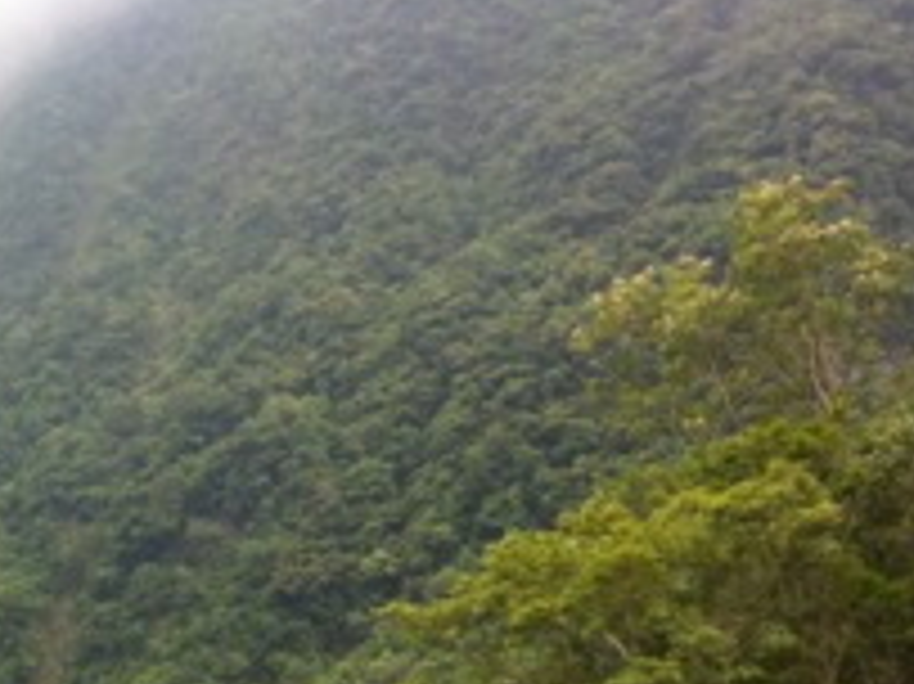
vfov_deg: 19.4
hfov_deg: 24.8
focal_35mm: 76
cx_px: 59
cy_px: 398
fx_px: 2006
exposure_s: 1/15
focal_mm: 3.85
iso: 100
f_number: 2.8
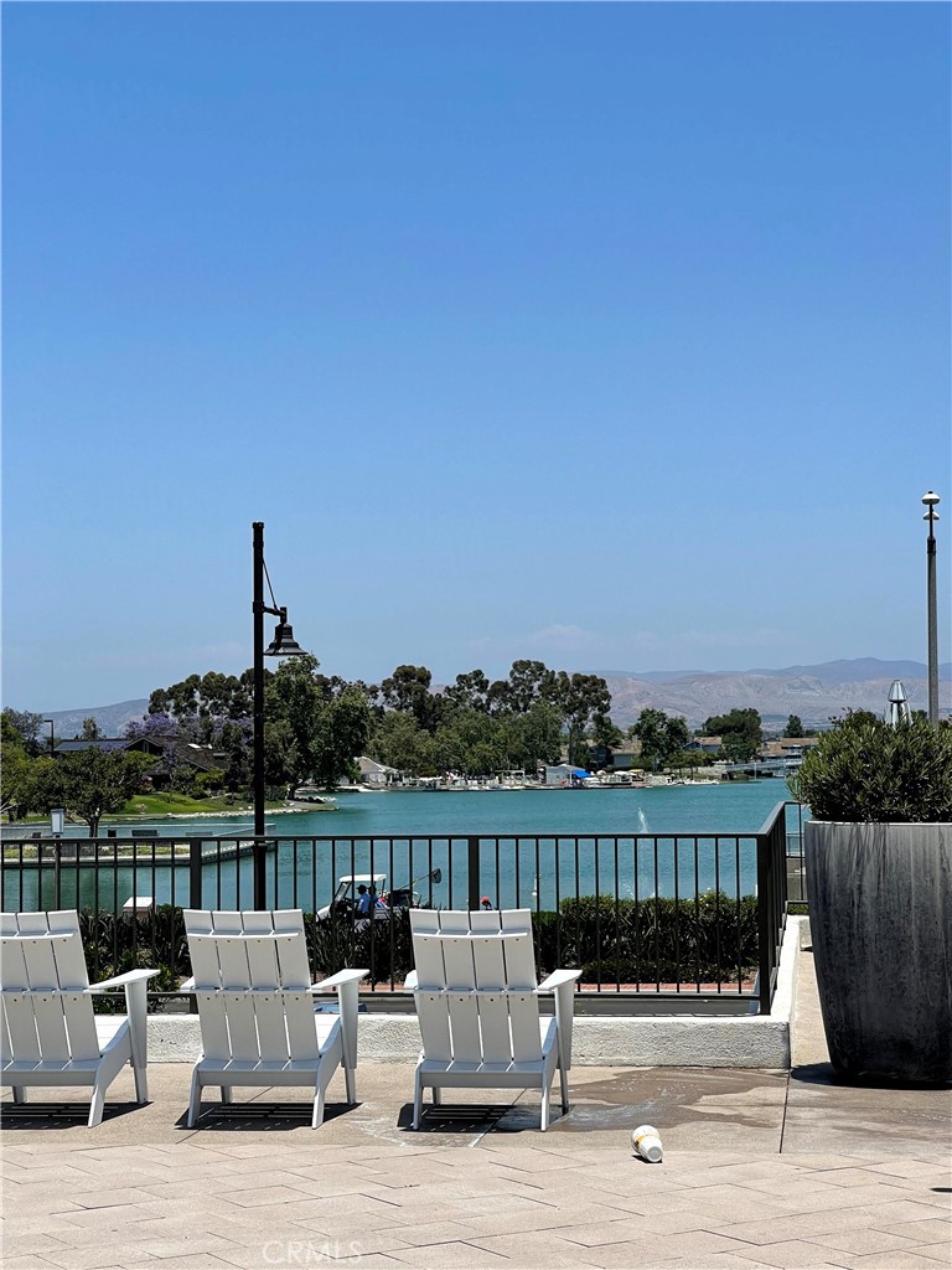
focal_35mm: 64
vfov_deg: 30.3
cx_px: 476
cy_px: 635
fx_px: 2347
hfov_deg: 22.9
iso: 20
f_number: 2.2
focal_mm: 7.5
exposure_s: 1/1876
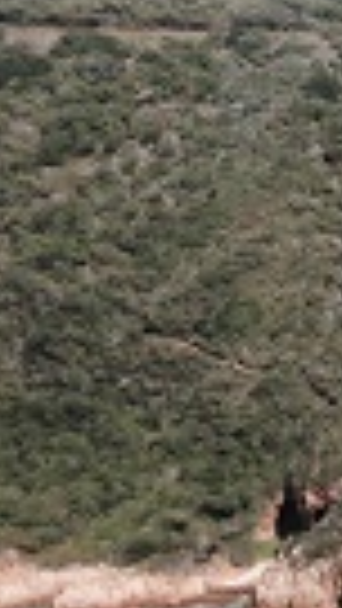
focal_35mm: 136
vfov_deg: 15.8
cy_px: 369
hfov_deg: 8.3
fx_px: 2191
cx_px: 788
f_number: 2.4
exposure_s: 1/1642
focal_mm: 4.12
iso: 50
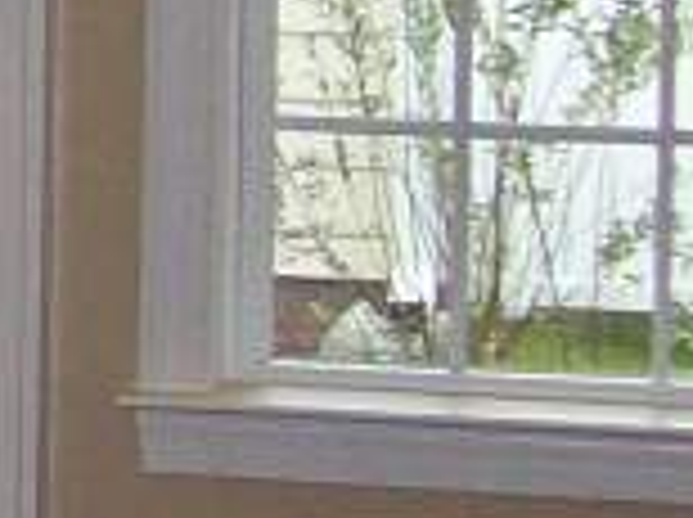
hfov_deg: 7.3
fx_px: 4797
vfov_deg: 6.1
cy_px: -419
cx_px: -1413
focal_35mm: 240
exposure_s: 1/64
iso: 140
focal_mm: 6
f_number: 2.7
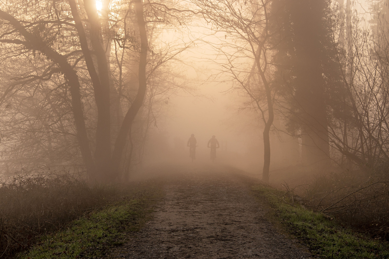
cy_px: 130
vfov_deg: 18.9
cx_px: 194
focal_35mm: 72
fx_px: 778
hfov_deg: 28.1
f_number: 8
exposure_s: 1/250
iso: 100
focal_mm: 48
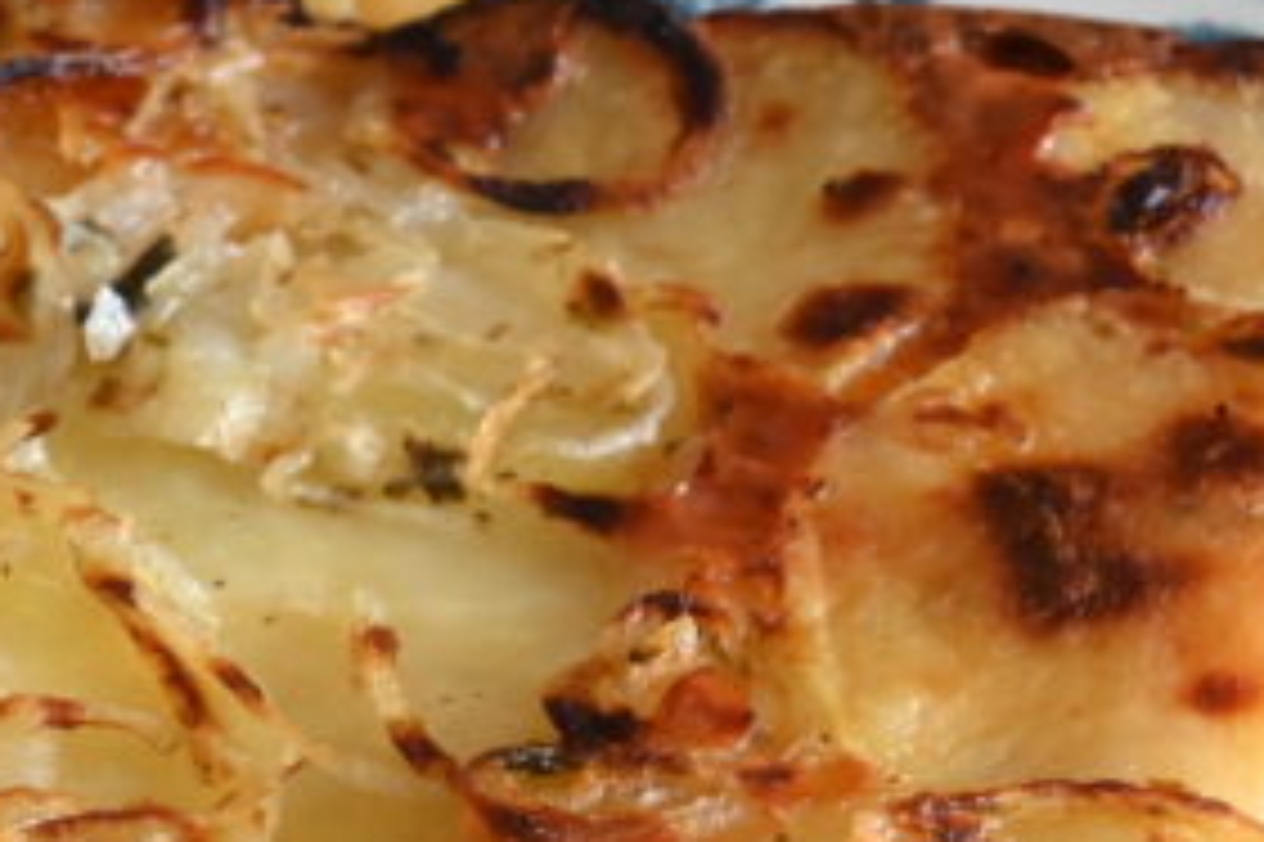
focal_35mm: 192
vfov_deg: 7.1
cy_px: 615
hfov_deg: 10.7
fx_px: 6737
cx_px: 337
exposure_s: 1/6
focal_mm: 50
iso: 800
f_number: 9
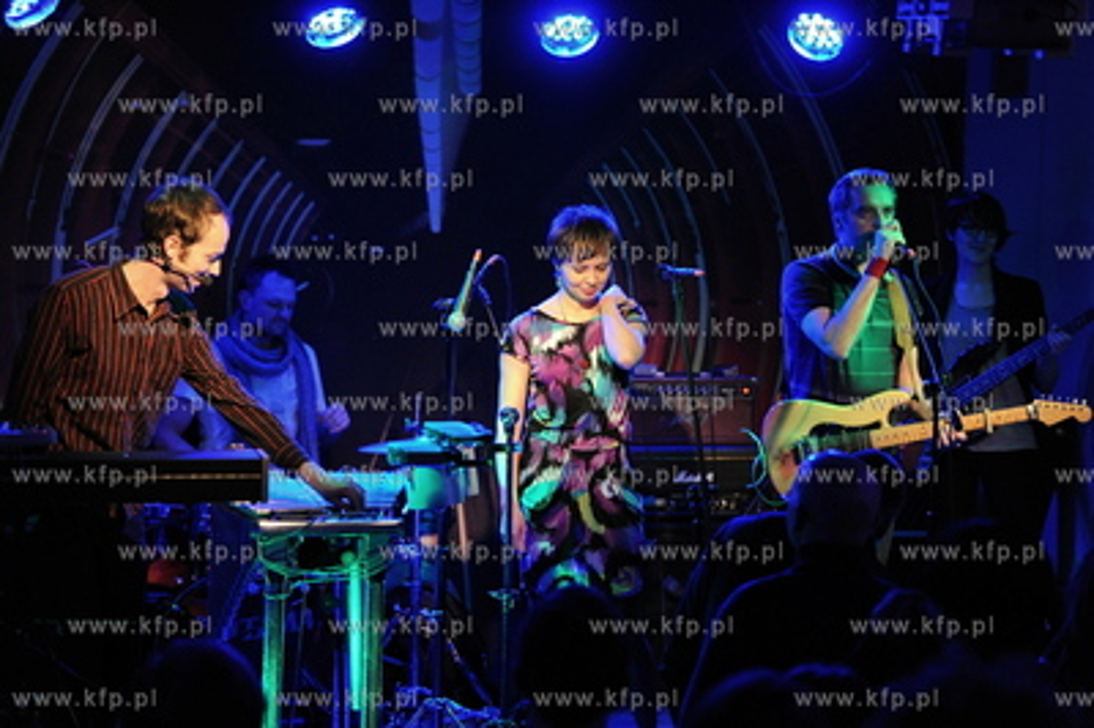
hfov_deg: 20.8
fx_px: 2976
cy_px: 364
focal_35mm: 98
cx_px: 547
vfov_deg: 13.9
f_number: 2.8
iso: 6400
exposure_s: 1/125
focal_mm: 98
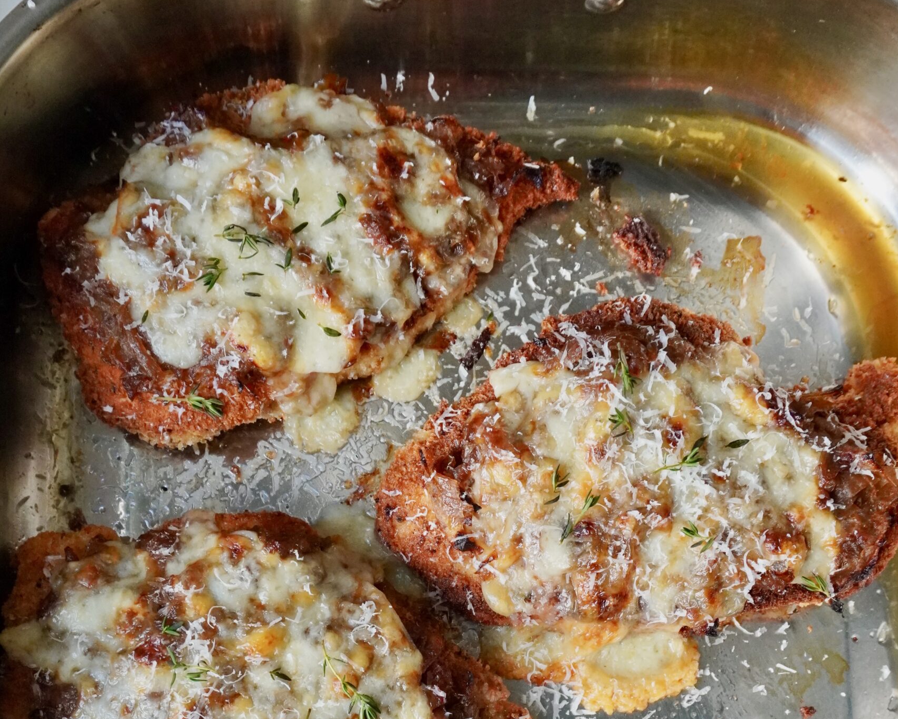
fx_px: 1295
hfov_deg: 38.3
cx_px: 450
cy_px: 631
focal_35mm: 49
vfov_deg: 29.9
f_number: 5.6
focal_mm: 23
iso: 2500
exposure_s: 1/800
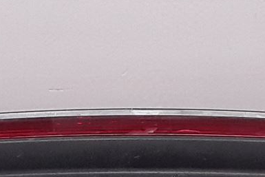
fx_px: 1141
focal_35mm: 155
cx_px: 123
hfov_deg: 13.2
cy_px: 189
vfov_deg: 8.8
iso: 50
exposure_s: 1/100
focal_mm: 2.91
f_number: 1.9
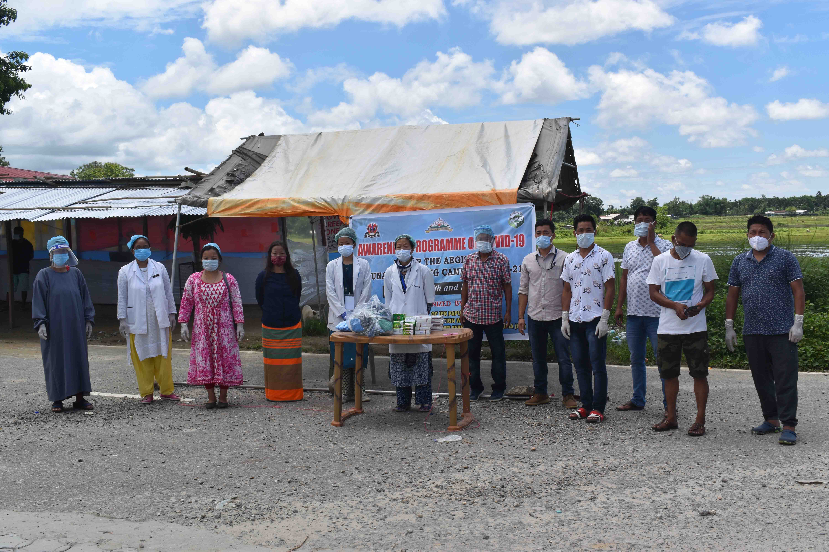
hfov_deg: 51.3
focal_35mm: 38
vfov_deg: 35.5
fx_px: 863
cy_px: 276
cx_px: 414
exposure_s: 1/200
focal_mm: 25
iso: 100
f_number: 11
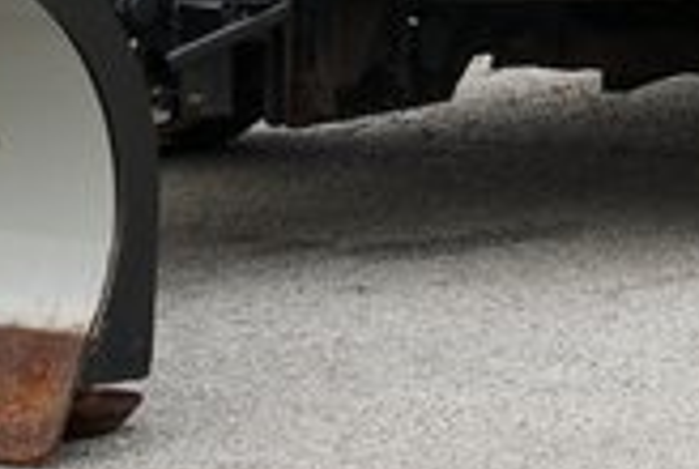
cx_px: 1036
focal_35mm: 269
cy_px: -399
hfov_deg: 7.5
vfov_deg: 5.1
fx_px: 5232
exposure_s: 1/100
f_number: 5
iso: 100
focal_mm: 69
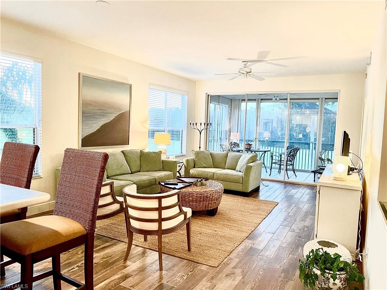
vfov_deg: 53.1
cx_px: 194
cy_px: 145
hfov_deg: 67.3
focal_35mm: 26
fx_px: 291
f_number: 1.6
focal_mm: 5.1
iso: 400
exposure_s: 1/60
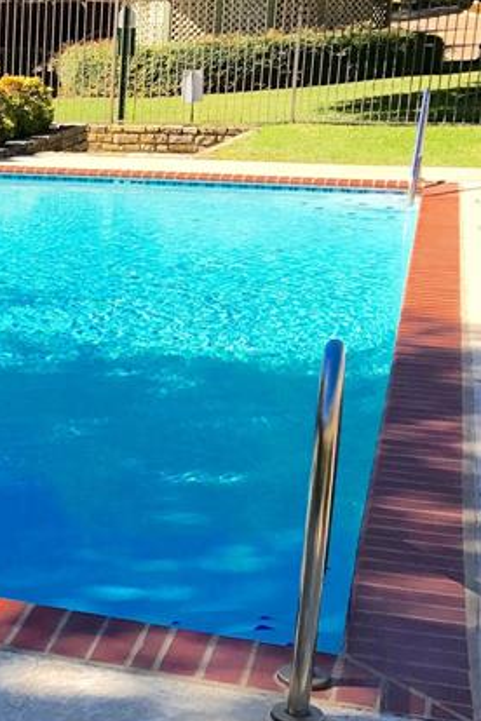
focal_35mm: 72
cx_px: -213
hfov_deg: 17.3
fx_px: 1443
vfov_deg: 28.0
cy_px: 444
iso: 20
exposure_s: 1/1650
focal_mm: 3.99
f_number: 1.8
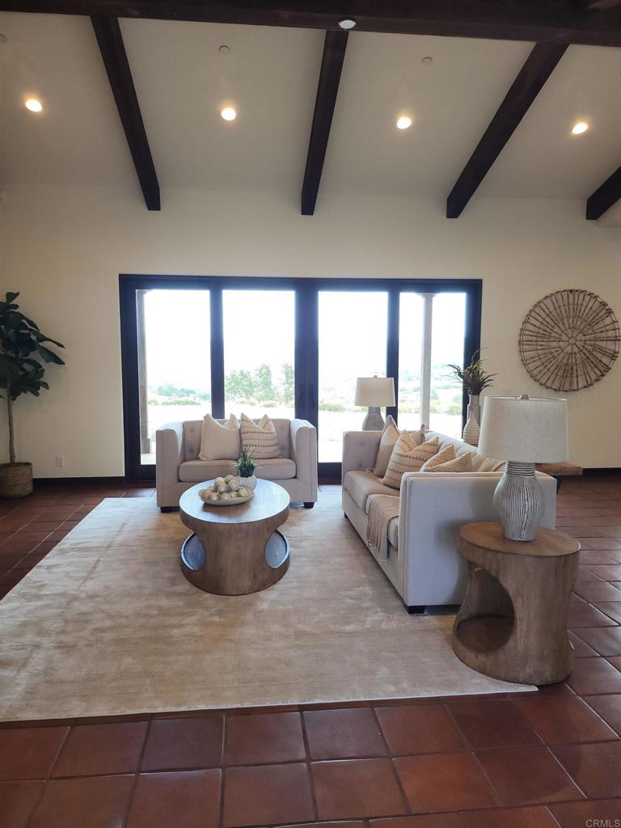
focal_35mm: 24
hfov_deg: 56.8
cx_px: 310
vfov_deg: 71.6
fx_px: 574
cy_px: 414
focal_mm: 5
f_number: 1.8
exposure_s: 1/120
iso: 50
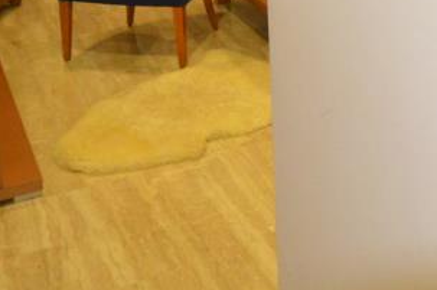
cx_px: 460
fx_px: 860
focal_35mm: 71
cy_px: -106
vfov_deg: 17.7
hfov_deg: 26.6
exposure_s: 1/60
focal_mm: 14
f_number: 4.8
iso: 2800
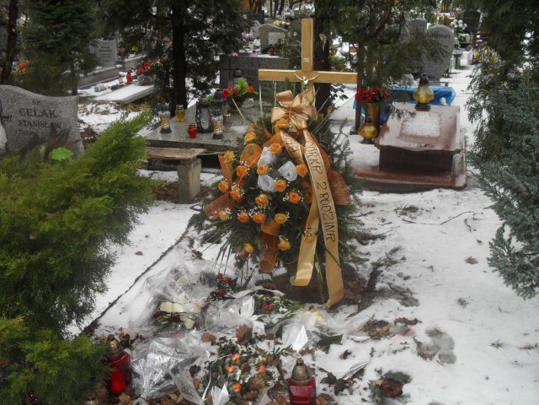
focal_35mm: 35
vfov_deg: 40.7
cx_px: 270
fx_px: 545
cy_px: 202
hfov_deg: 52.6
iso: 100
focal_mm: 6.3
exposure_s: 1/125
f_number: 3.2
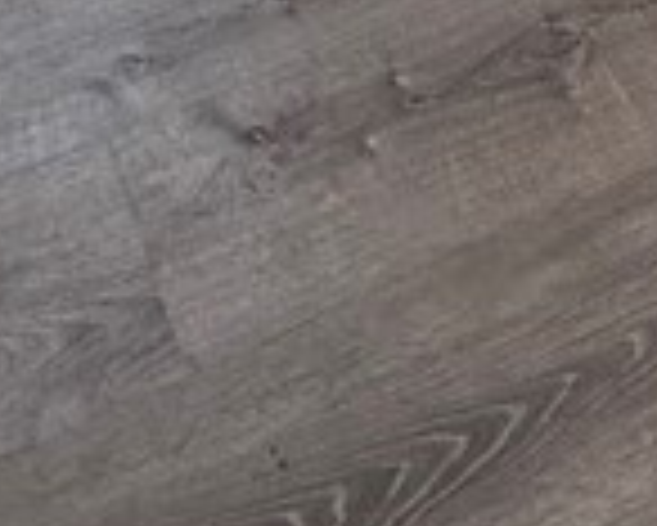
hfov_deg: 19.9
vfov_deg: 10.4
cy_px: -1137
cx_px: 360
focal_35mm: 96
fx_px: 1868
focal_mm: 2.22
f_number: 2.2
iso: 80
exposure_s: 1/99
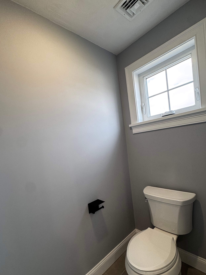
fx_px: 135
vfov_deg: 90.6
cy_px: 153
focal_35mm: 17
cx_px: 92
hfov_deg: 74.5
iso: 125
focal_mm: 2.22
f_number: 2.2
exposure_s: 1/120
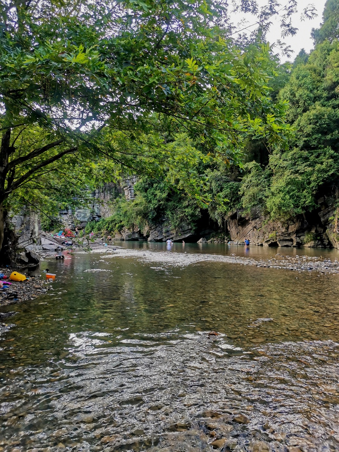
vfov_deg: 67.3
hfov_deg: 53.1
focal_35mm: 26
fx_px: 339
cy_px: 226
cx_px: 170
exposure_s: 1/99.9
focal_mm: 4.75
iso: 64
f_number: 1.8
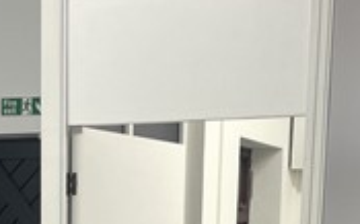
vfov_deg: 12.0
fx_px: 990
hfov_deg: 20.4
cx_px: 68
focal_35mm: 101
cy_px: 386
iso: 64
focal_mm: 4.2
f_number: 1.6
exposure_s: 1/100
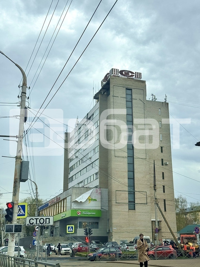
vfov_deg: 39.7
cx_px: 100
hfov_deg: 30.3
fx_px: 370
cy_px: 134
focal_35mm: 48
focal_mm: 6.76
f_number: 1.78
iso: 64
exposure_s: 1/1869
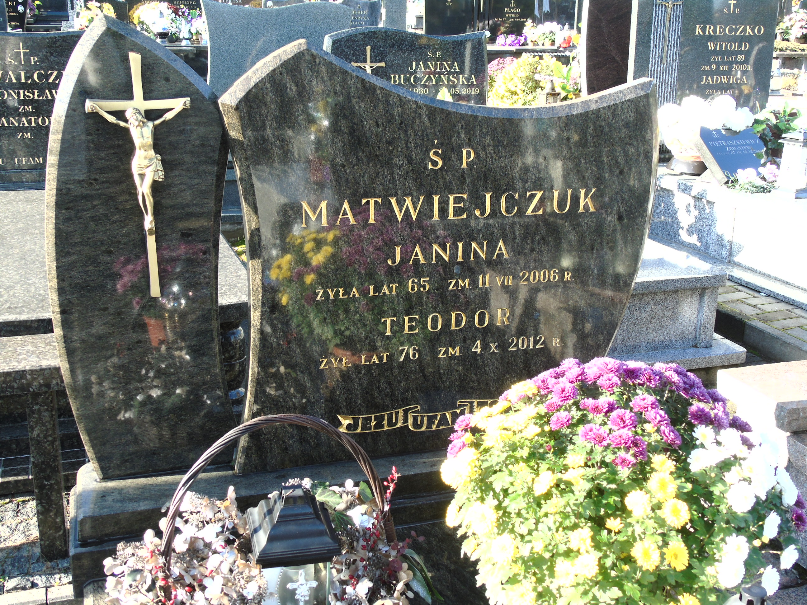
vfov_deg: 36.0
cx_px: 404
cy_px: 302
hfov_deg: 46.8
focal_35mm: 40
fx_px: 933
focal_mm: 7.1
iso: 80
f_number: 3.9
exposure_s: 1/80
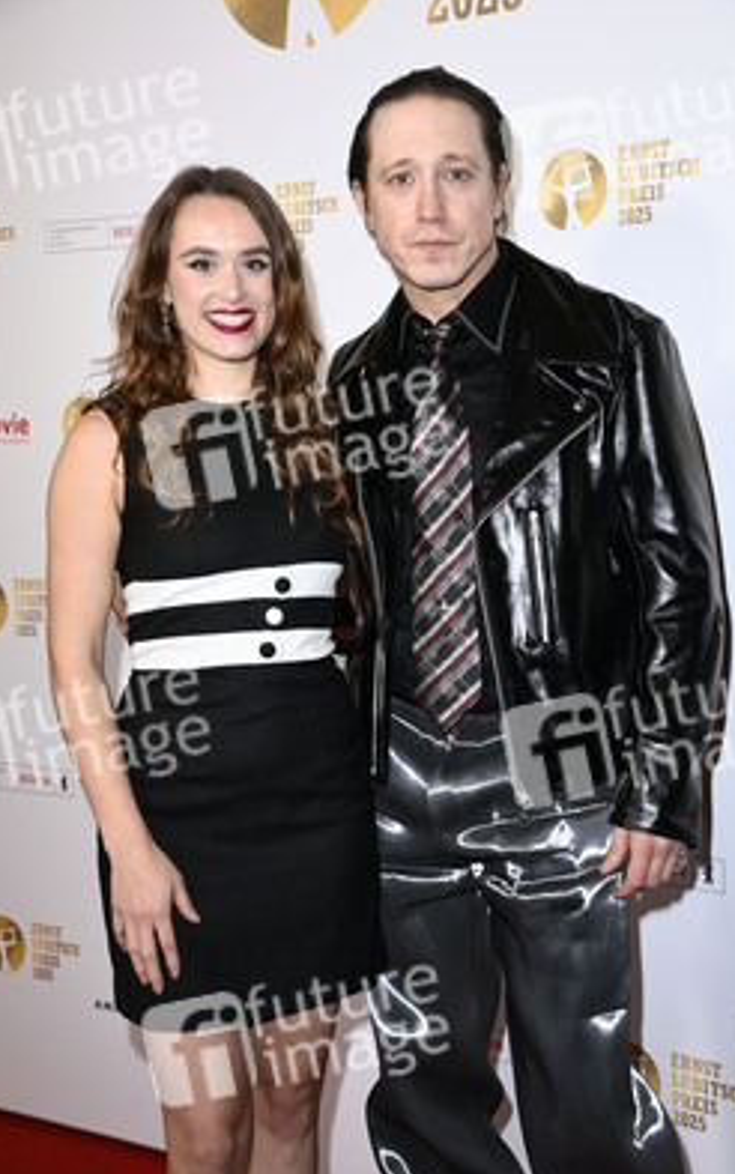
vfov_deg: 35.7
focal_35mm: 57
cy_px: 588
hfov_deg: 22.8
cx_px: 382
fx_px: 1825
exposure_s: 1/250
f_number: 5.6
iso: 2000
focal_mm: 55
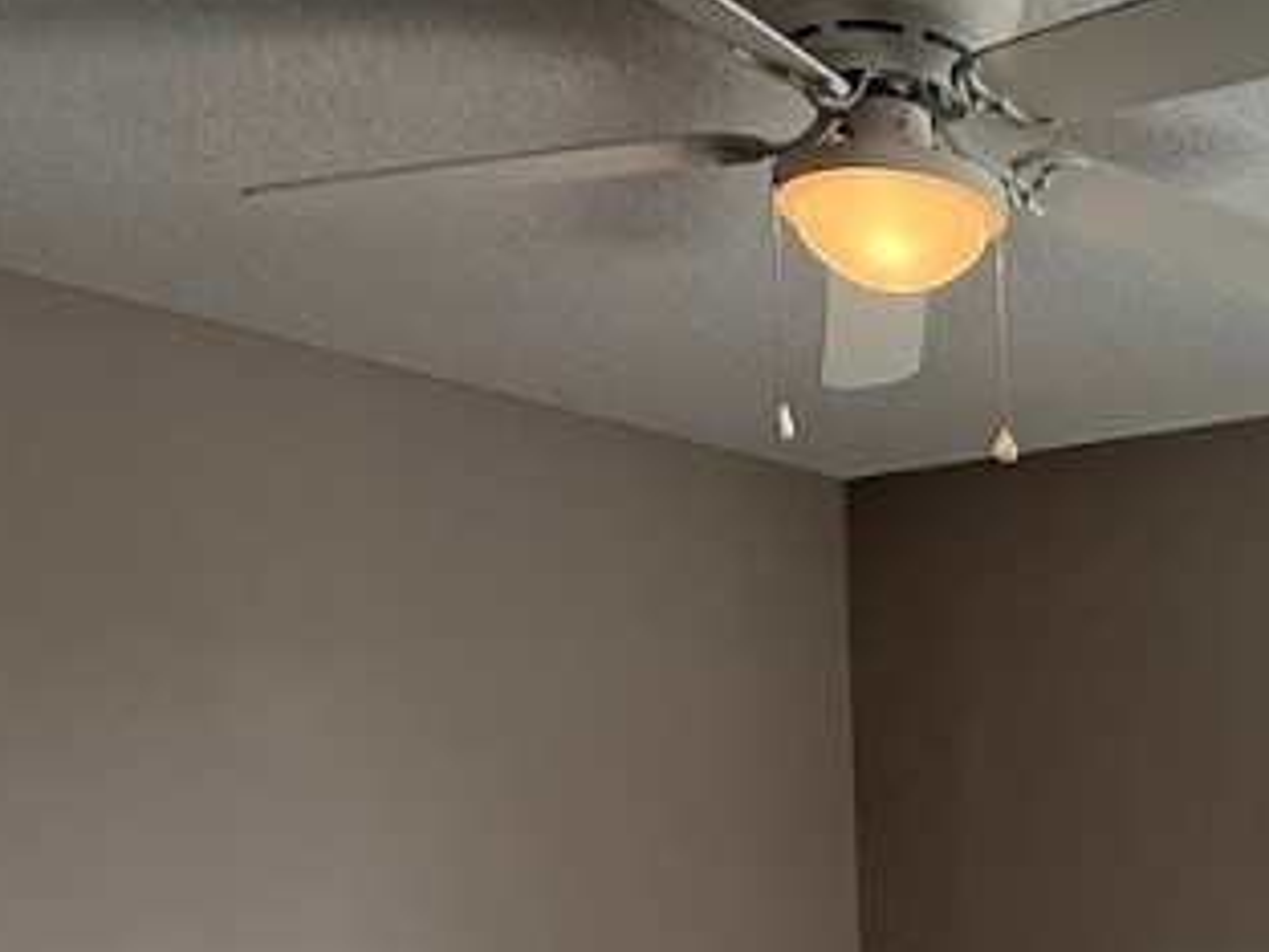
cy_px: 1062
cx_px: 1342
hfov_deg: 36.0
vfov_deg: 28.5
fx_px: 1686
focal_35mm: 46
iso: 64
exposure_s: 1/113
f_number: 2.2
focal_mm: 2.22
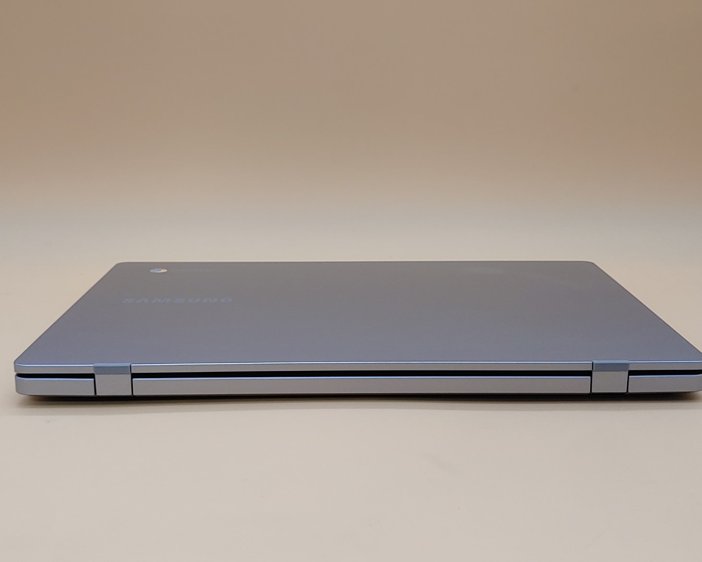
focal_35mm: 46
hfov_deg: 40.3
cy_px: 280
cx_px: 359
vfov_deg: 32.8
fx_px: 956
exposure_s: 1/95
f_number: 1.8
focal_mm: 4.36
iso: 50
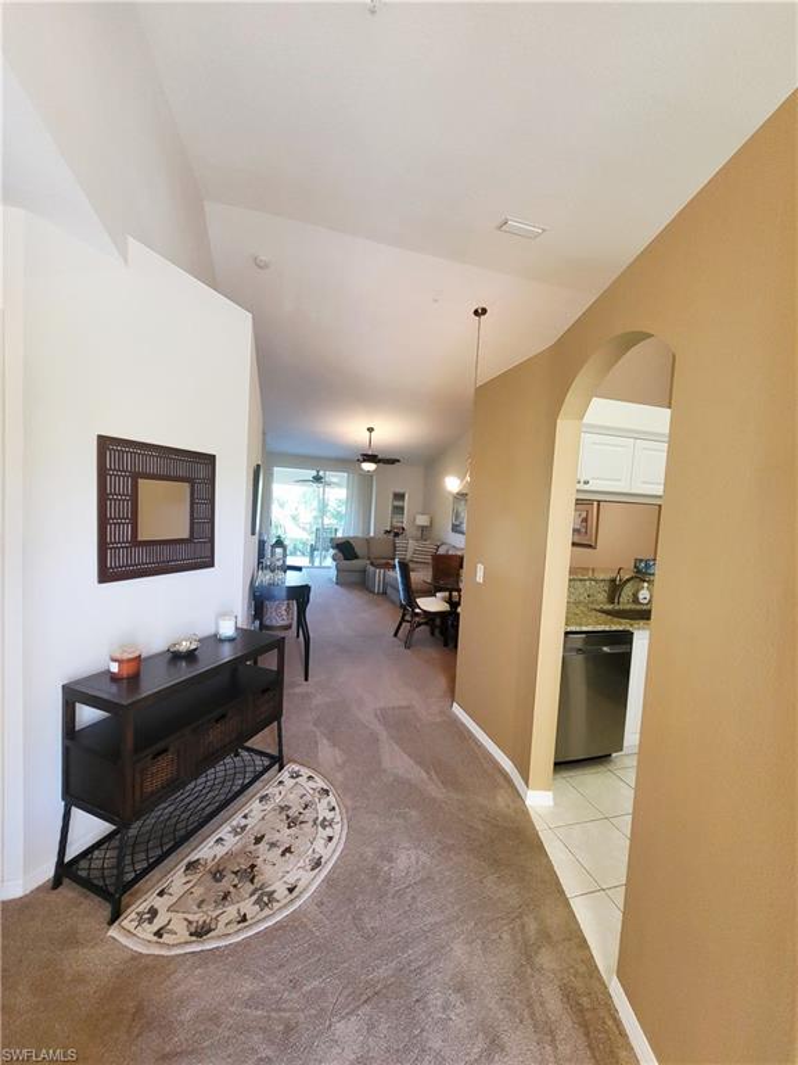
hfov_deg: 89.9
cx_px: 399
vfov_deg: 106.2
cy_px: 532
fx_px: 400
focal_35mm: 13
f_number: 2.2
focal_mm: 1.74
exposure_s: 1/60.2
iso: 250
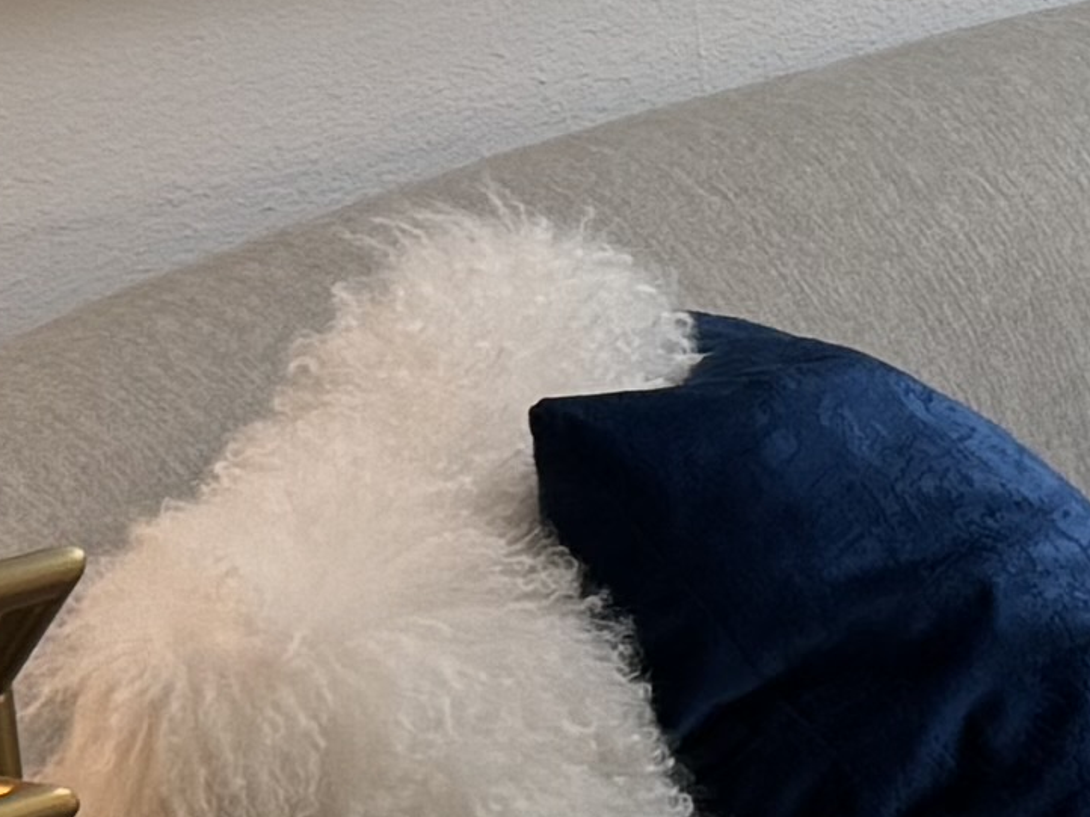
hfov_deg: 7.7
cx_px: 4121
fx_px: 5981
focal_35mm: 190
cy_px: -497
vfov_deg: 7.6
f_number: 1.78
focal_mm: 6.76
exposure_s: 1/120
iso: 50
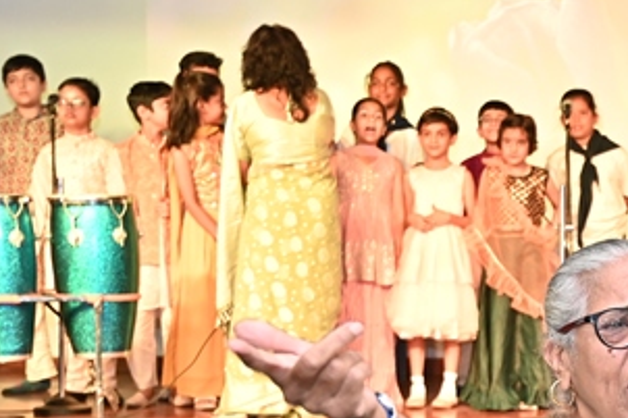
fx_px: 1686
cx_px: 761
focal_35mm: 97
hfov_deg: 19.8
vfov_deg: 14.0
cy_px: 390
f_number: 4
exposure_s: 1/100
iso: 800
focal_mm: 28.5
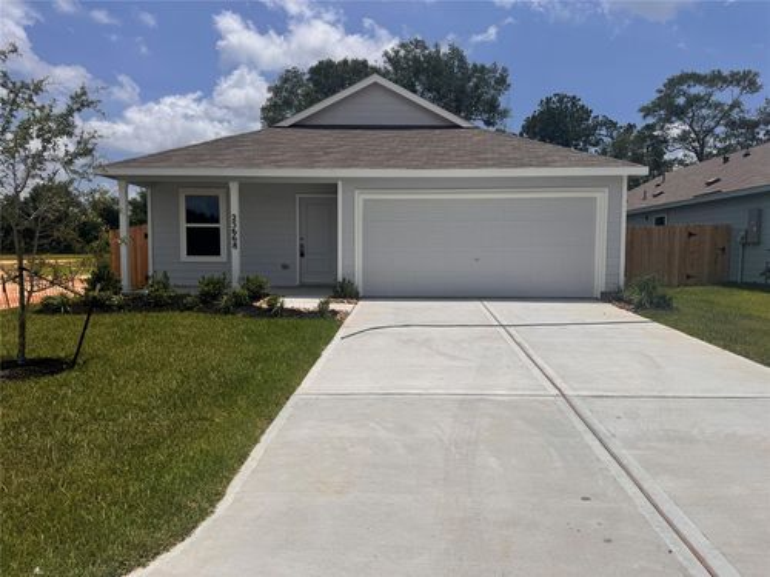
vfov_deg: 56.8
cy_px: 288
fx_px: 534
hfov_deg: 71.6
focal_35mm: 24
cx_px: 385
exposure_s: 1/12346
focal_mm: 6.76
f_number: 1.78
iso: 64
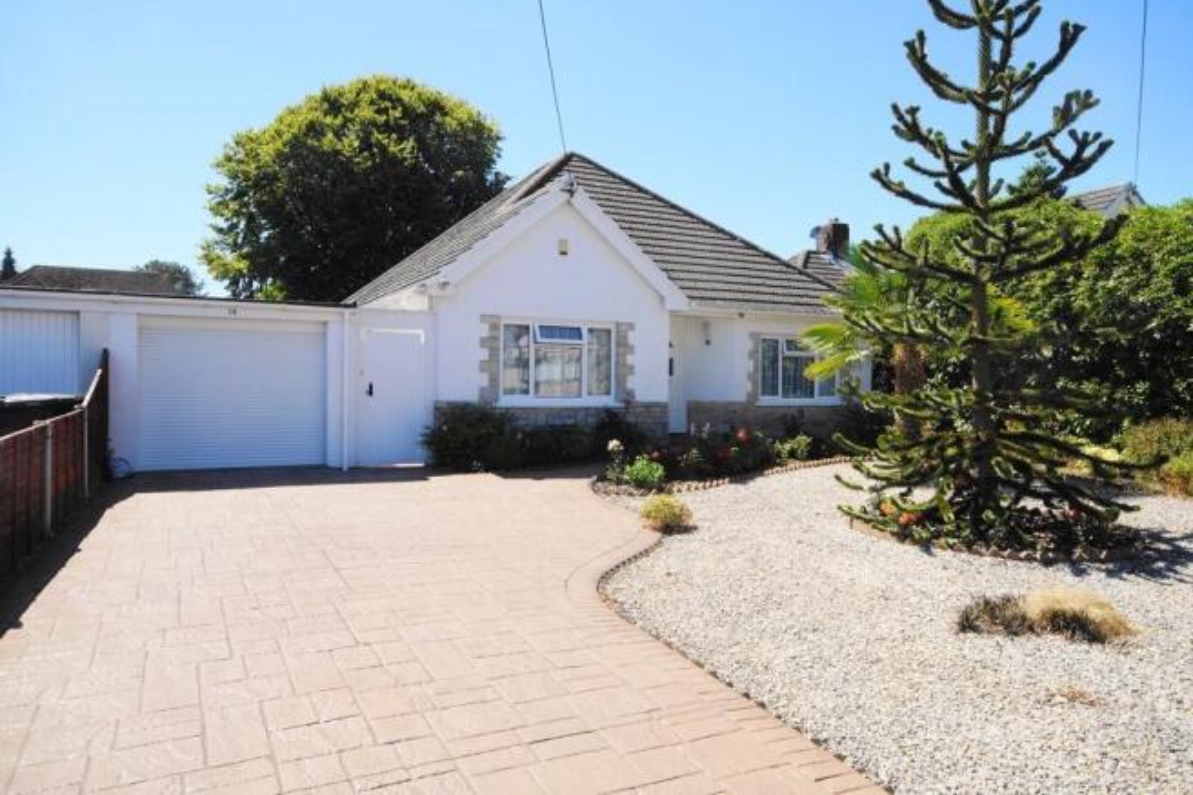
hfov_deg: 73.8
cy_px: 398
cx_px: 596
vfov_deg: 53.1
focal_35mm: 24
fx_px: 795
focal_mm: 16
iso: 100
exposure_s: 1/80
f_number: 13
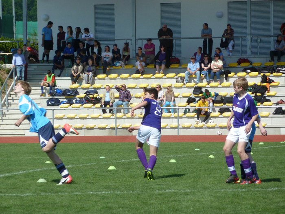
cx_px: 142
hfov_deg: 6.6
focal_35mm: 300
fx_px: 2470
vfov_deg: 5.0
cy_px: 107
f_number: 5.6
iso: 160
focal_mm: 49.2
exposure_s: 1/800
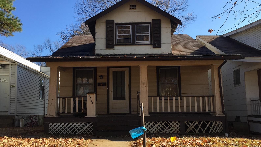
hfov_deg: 61.0
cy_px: 89
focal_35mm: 32
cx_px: 129
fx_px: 221
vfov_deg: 36.5
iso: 32
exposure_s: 1/775
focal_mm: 4.15
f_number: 2.2
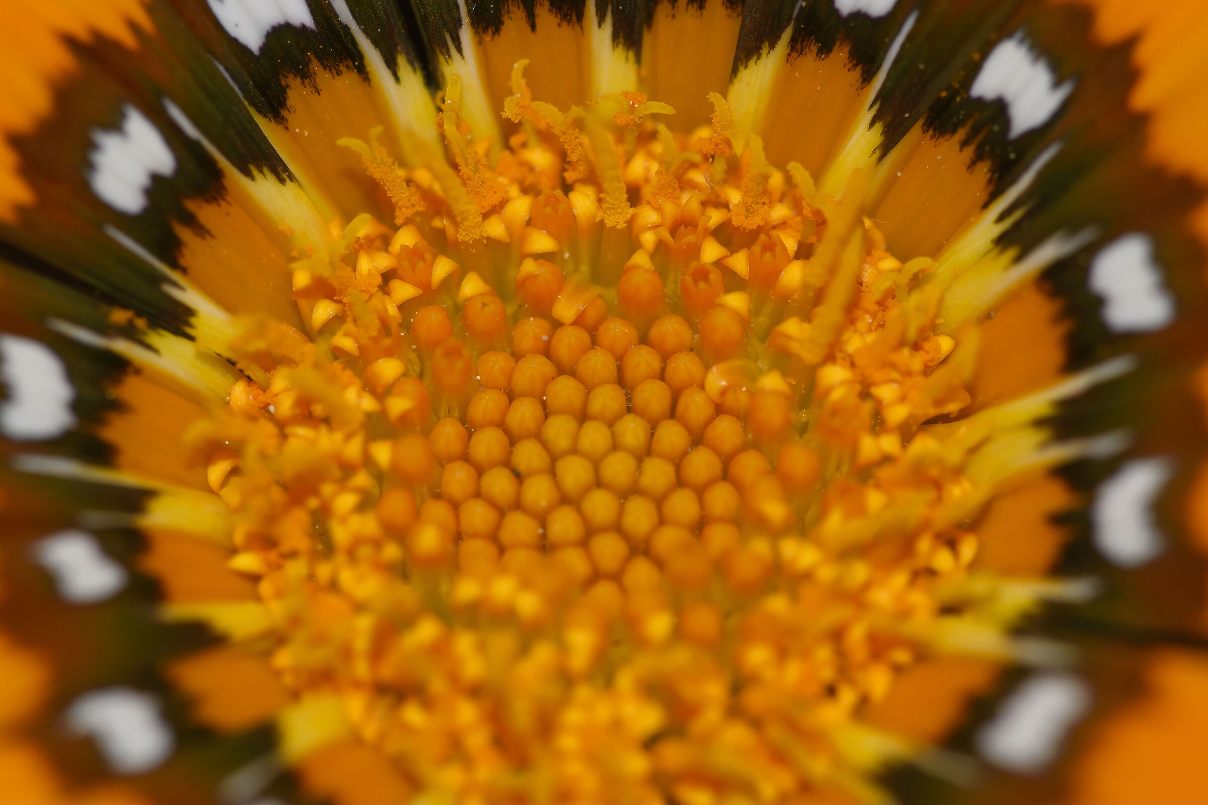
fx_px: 5285
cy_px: 402
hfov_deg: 13.0
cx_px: 604
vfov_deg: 8.7
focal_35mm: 158
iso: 100
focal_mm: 105
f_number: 8
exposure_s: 1/200
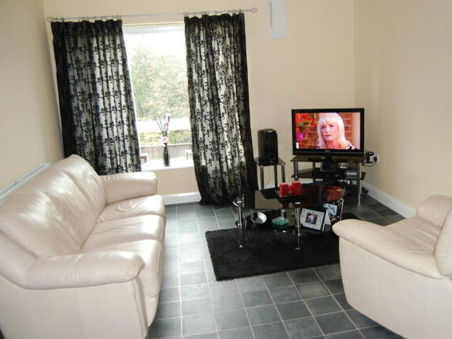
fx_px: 392
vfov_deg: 46.8
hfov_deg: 59.9
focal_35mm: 30
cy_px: 169
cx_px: 246
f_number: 3.5
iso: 400
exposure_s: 1/60
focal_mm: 18
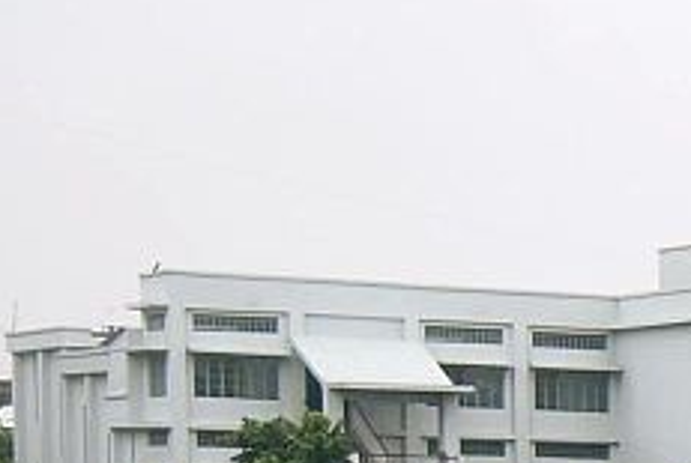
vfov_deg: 6.9
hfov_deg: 9.2
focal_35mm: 197
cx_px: 1741
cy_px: 745
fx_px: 3789
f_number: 4
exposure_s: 1/200
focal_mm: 38
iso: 640
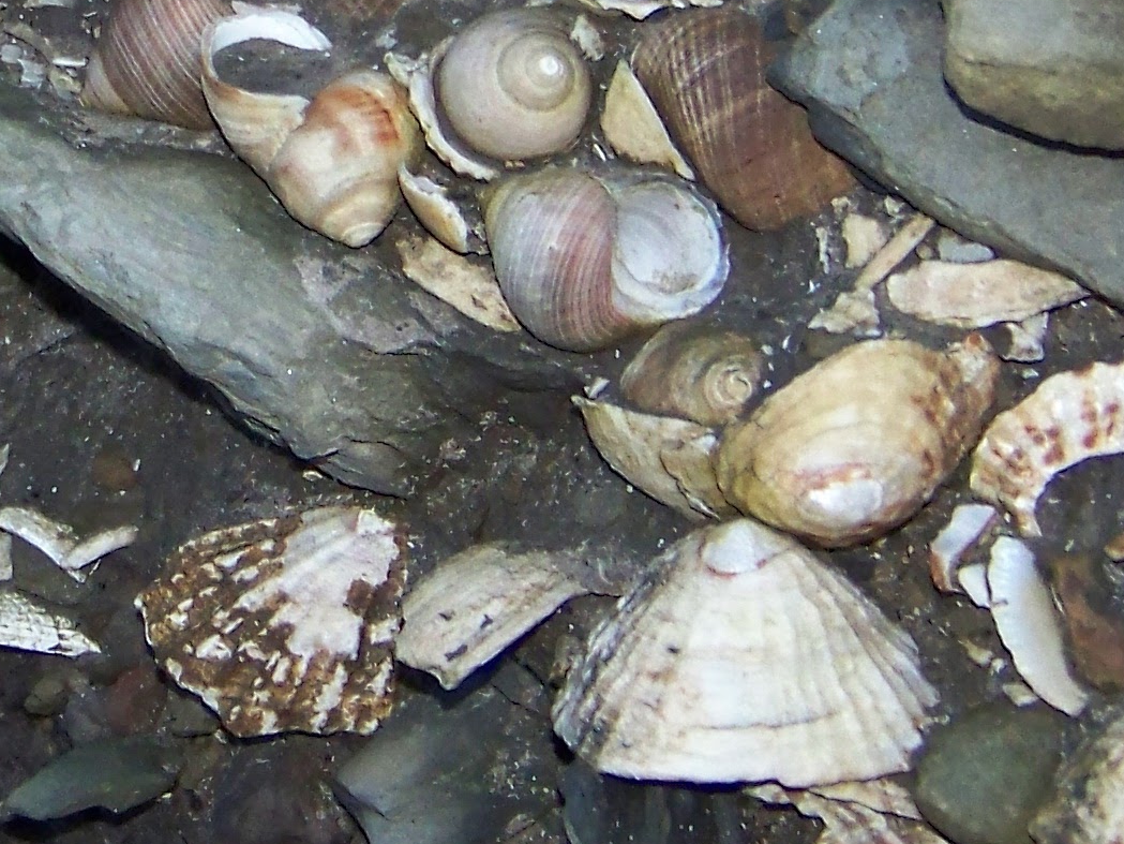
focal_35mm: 205
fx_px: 6657
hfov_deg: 9.6
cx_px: 34
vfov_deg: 7.2
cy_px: 87
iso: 200
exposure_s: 1/30
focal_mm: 11.7
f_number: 3.2
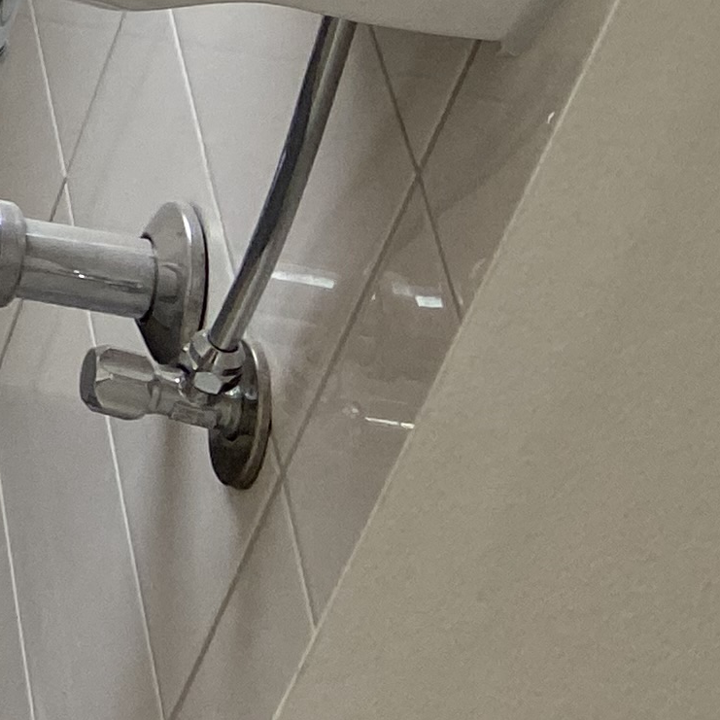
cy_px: -460
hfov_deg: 10.8
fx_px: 2942
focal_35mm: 125
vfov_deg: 13.0
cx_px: -1233
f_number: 1.8
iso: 125
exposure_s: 1/101
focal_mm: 4.25
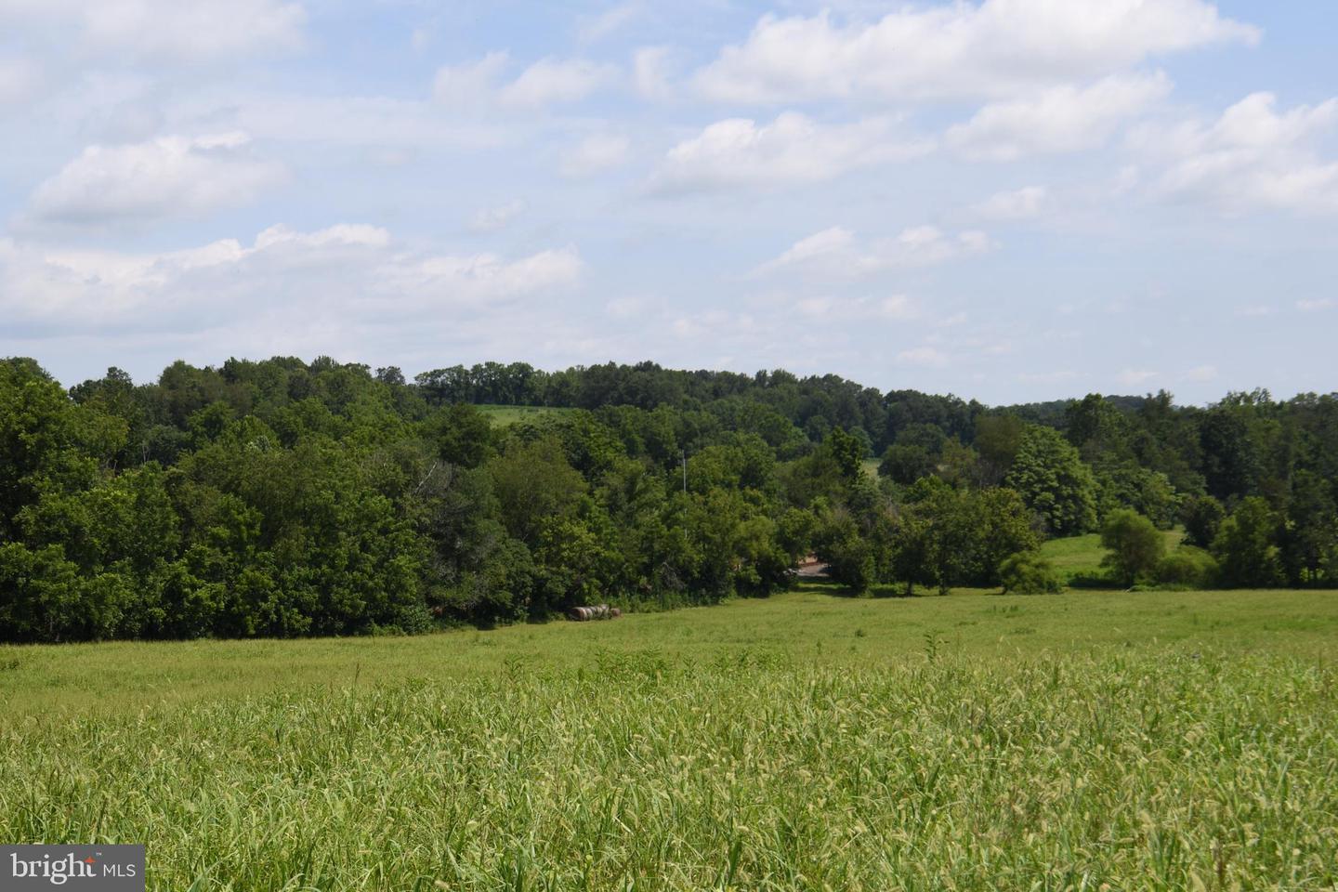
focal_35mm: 48
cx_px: 669
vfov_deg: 28.1
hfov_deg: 41.1
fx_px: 1784
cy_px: 446
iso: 100
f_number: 8
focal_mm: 24
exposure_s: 1/250
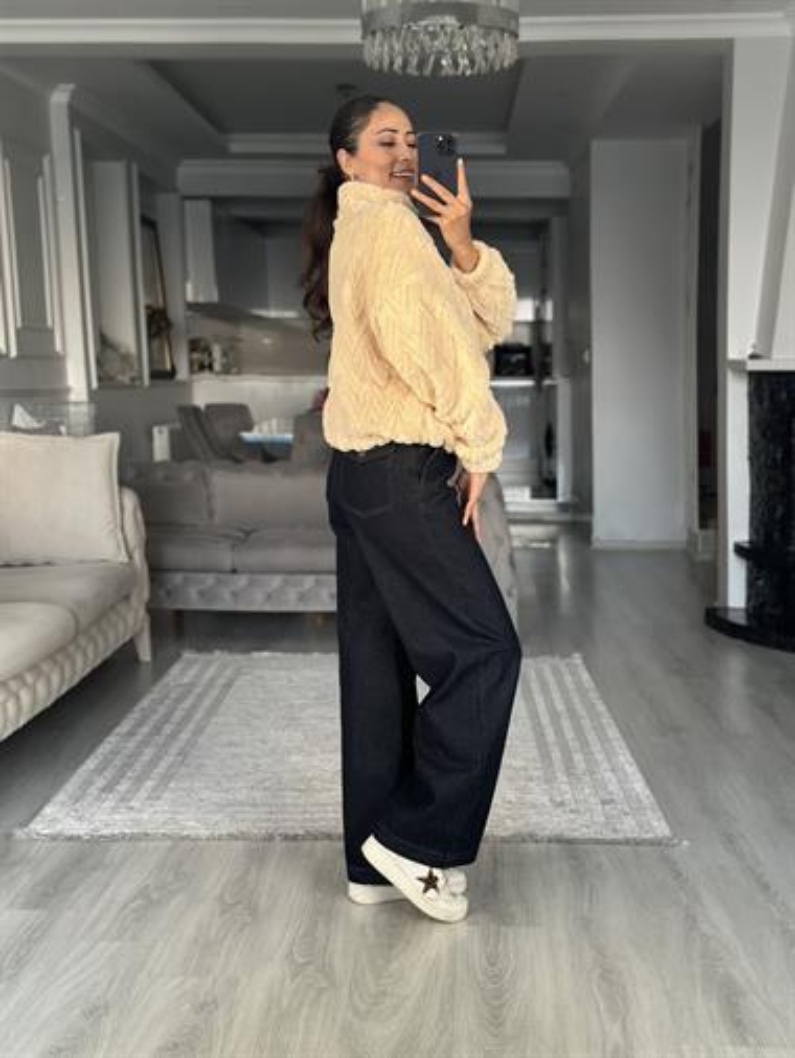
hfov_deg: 30.3
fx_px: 1469
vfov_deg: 39.6
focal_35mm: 48
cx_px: 398
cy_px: 529
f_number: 1.78
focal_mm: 6.86
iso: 200
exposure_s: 1/60
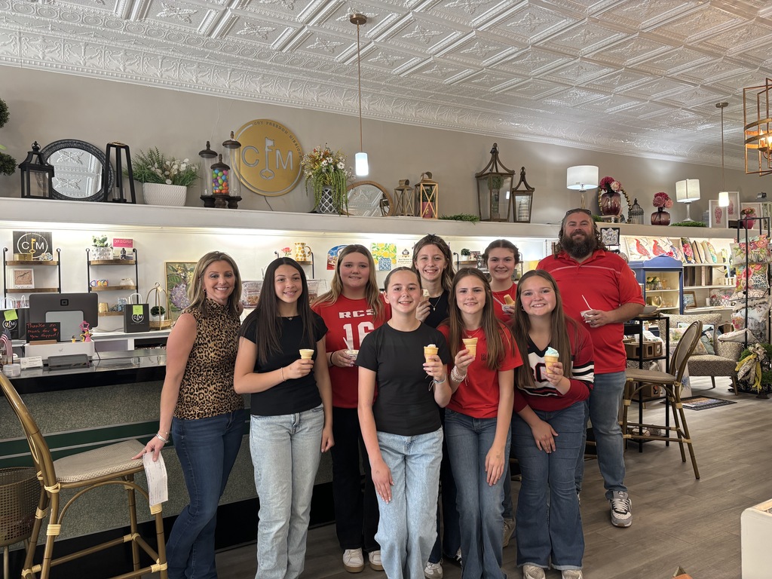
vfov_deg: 53.1
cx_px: 386
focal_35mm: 26
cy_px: 290
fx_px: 580
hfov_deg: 67.3
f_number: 1.6
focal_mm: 5.96
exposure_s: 1/60
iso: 160
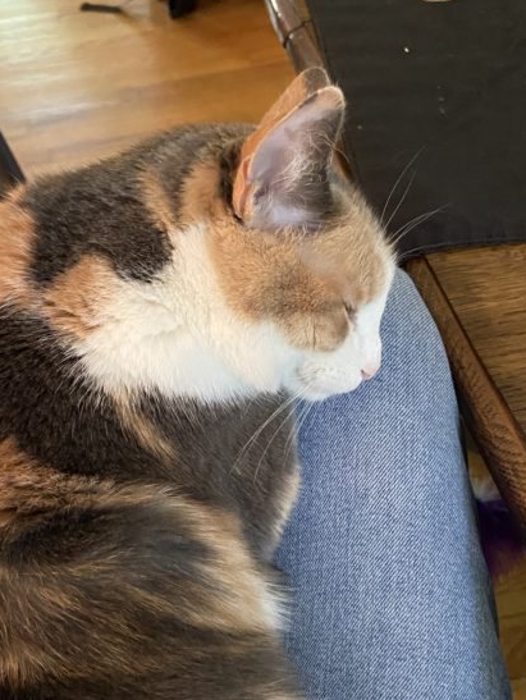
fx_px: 769
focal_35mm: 38
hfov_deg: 37.7
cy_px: 448
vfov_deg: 48.4
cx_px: 218
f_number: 1.8
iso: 640
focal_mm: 4.25
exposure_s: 1/30
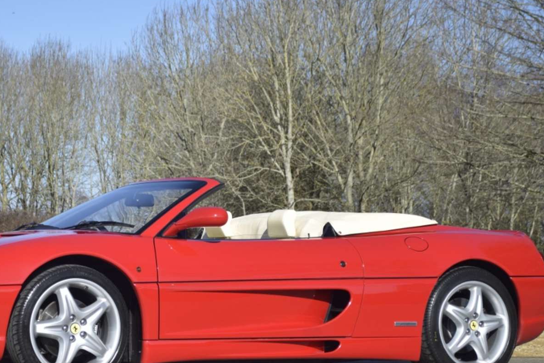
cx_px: 162
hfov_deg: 18.3
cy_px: 182
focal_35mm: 111
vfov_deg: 12.3
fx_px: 1677
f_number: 5.6
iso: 100
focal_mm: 44
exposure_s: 1/500
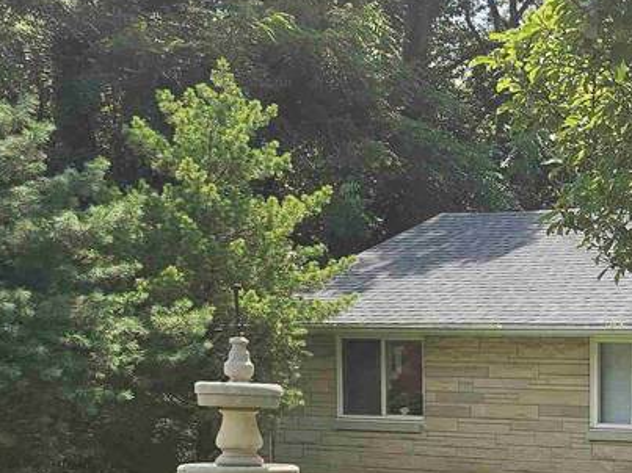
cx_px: 991
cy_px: 506
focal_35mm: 73
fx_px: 1332
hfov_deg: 21.6
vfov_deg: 19.4
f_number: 1.7
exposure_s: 1/458
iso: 20
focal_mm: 6.3
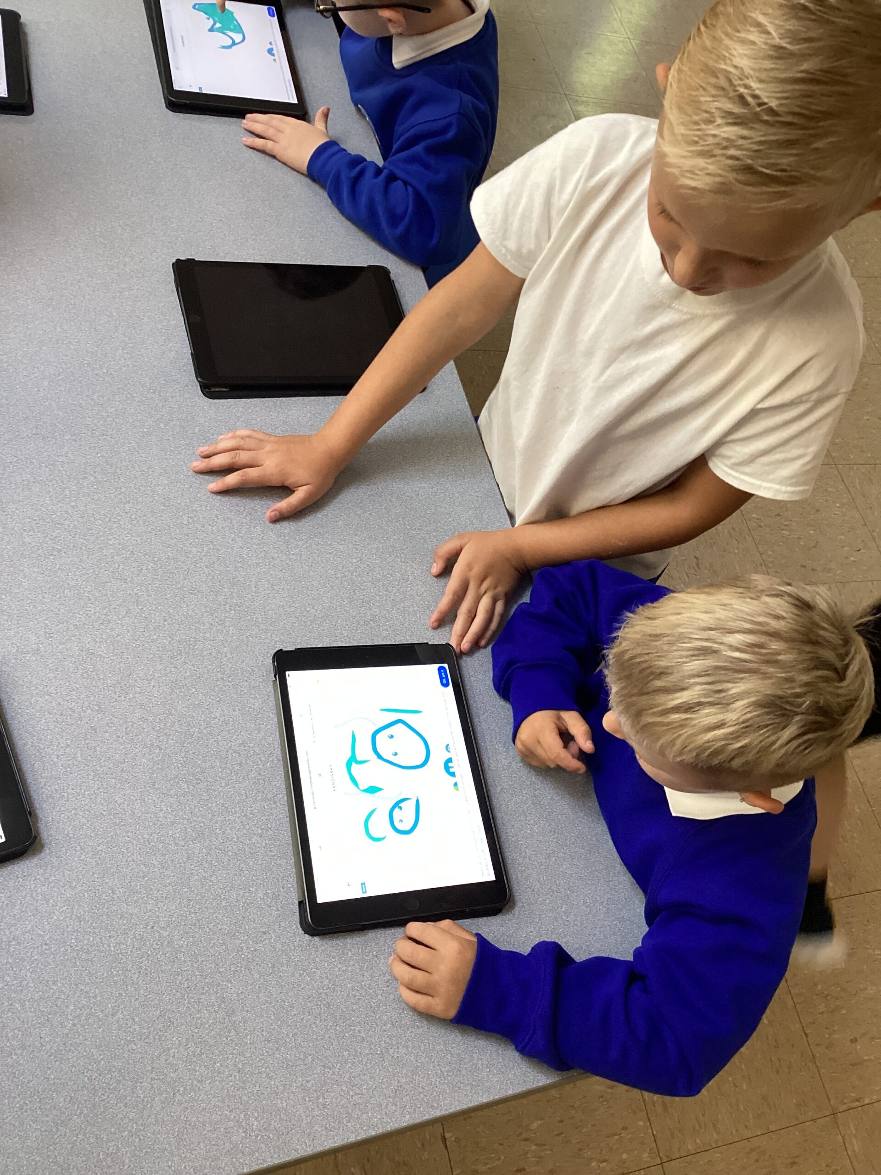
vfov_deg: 58.4
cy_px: 588
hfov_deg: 45.4
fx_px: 1052
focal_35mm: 31
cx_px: 440
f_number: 2.4
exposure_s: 1/50
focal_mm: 3.3
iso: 125
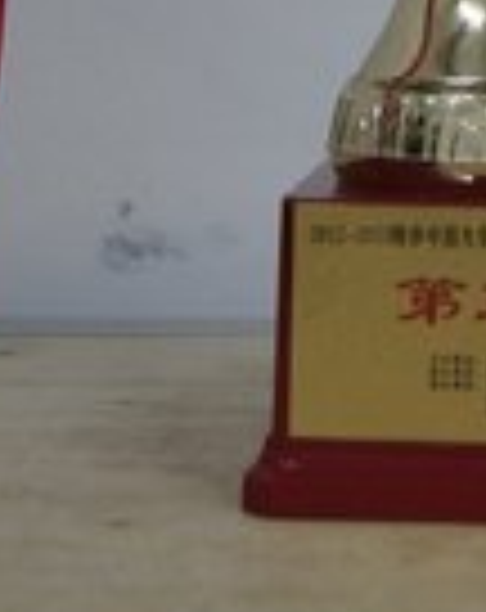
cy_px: -356
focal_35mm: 135
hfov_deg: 11.3
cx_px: 484
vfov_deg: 13.3
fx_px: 2438
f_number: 4.5
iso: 800
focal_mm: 26
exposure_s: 1/50
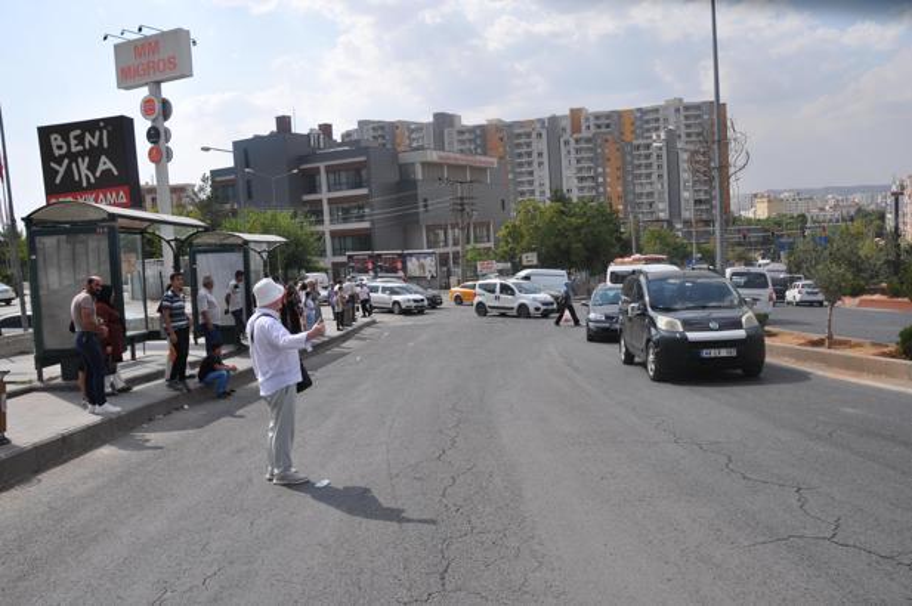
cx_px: 456
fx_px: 683
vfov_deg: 47.8
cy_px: 303
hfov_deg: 67.4
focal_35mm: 27
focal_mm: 18
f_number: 10
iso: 200
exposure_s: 1/400
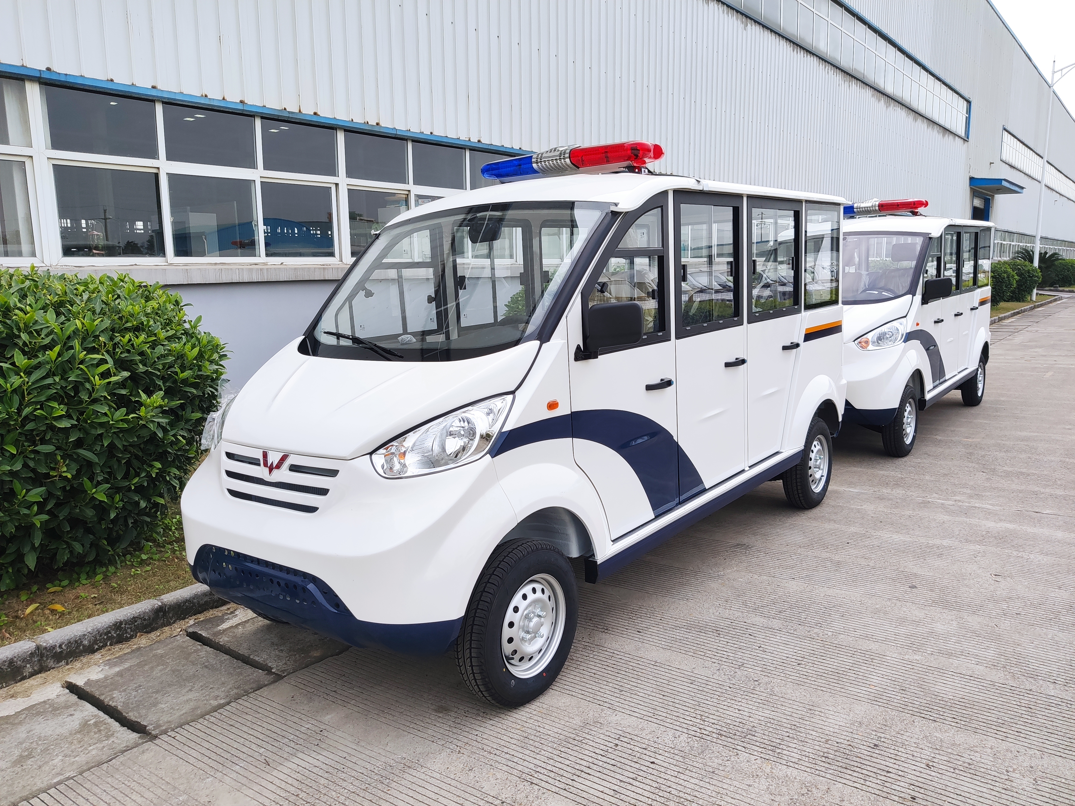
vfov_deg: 53.1
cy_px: 403
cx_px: 538
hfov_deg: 67.3
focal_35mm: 26
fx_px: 807
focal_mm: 4.75
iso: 112
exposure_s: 1/869
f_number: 1.75
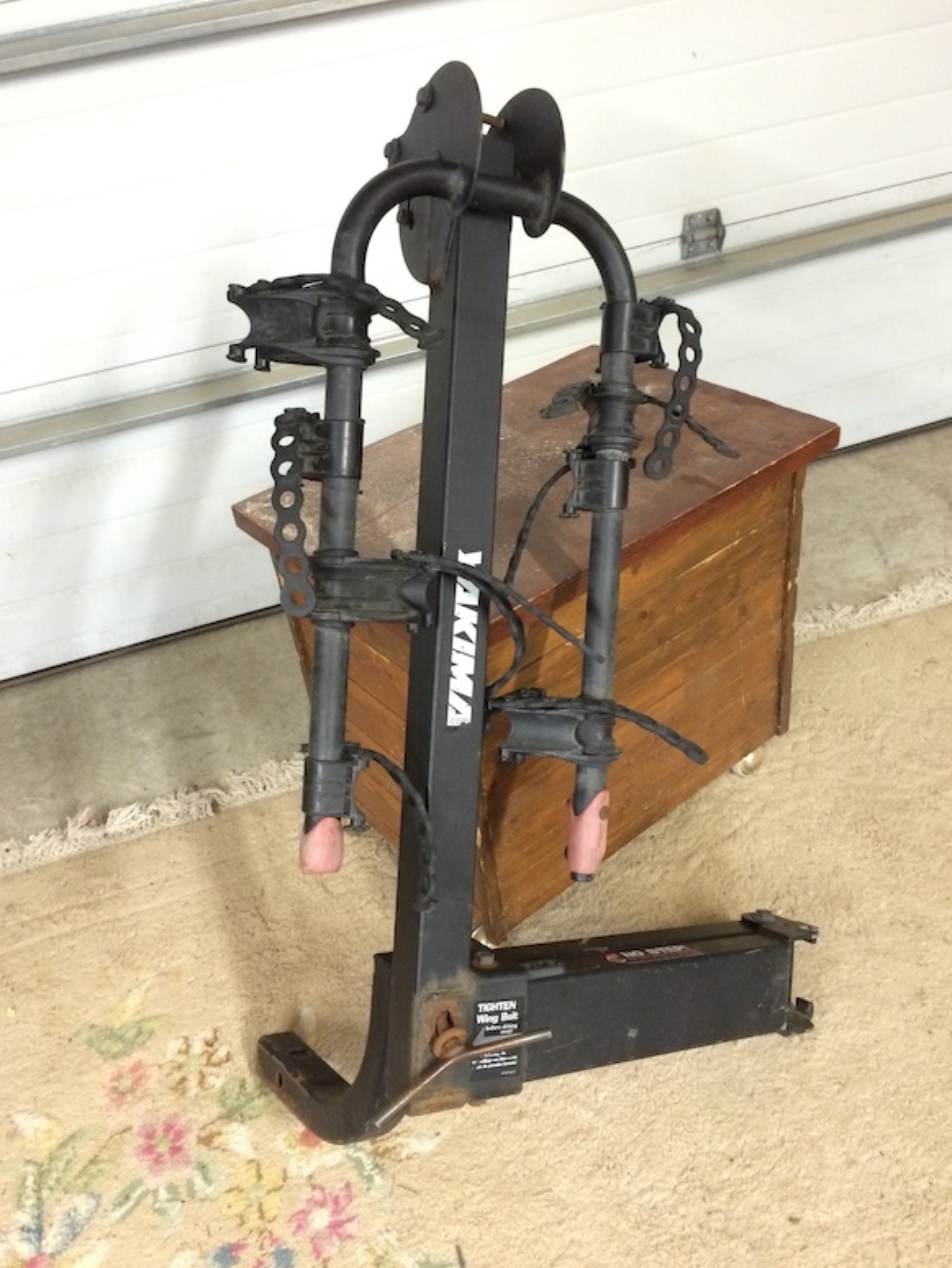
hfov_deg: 45.5
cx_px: 472
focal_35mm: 31
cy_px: 647
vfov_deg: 58.3
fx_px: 1136
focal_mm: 4.12
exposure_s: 1/15
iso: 320
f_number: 2.2
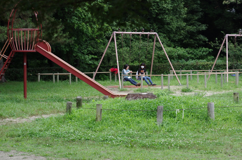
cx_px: 121
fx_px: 704
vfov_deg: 13.0
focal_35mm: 105
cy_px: 80
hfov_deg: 19.5
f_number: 4
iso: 100
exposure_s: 1/320
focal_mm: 70
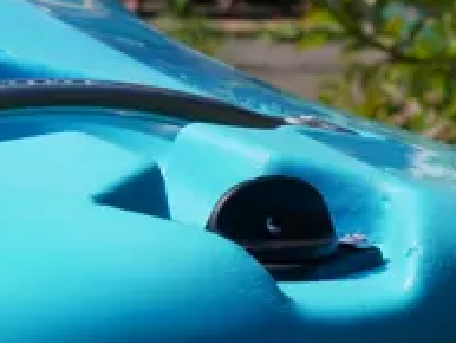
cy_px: 343
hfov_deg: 9.2
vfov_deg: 7.2
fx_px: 2729
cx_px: -276
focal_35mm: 207
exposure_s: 1/320
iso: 200
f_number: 10
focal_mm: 25
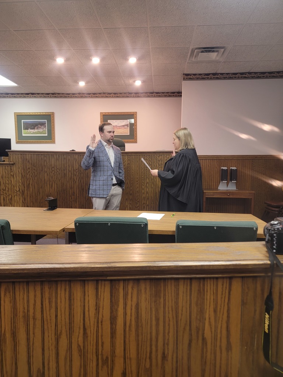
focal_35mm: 24
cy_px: 188
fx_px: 262
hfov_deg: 56.8
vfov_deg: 71.6
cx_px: 142
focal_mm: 6.7
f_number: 1.8
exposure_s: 1/40
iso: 200
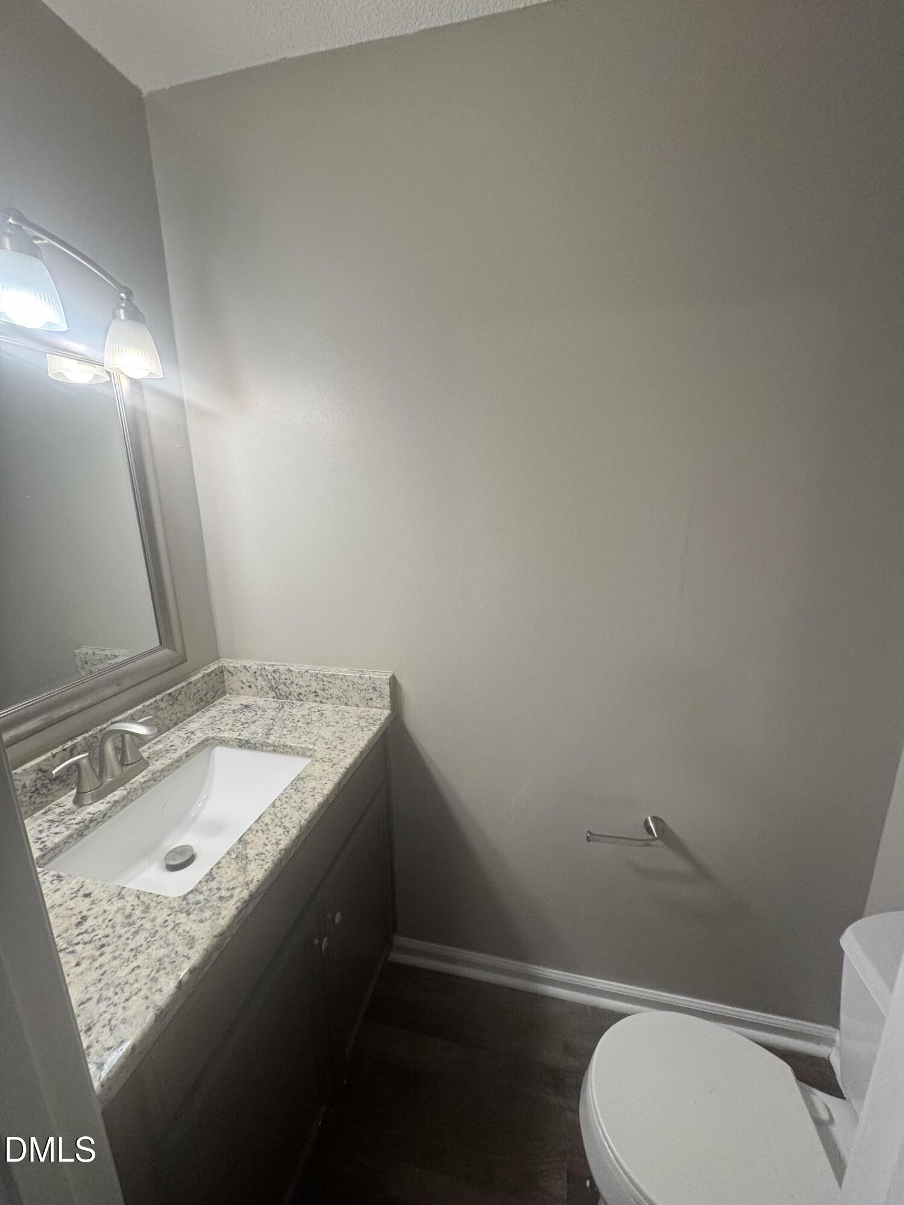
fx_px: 487
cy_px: 602
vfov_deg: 102.1
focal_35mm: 14
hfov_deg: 85.7
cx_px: 452
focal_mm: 2.22
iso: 160
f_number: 2.2
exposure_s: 1/120
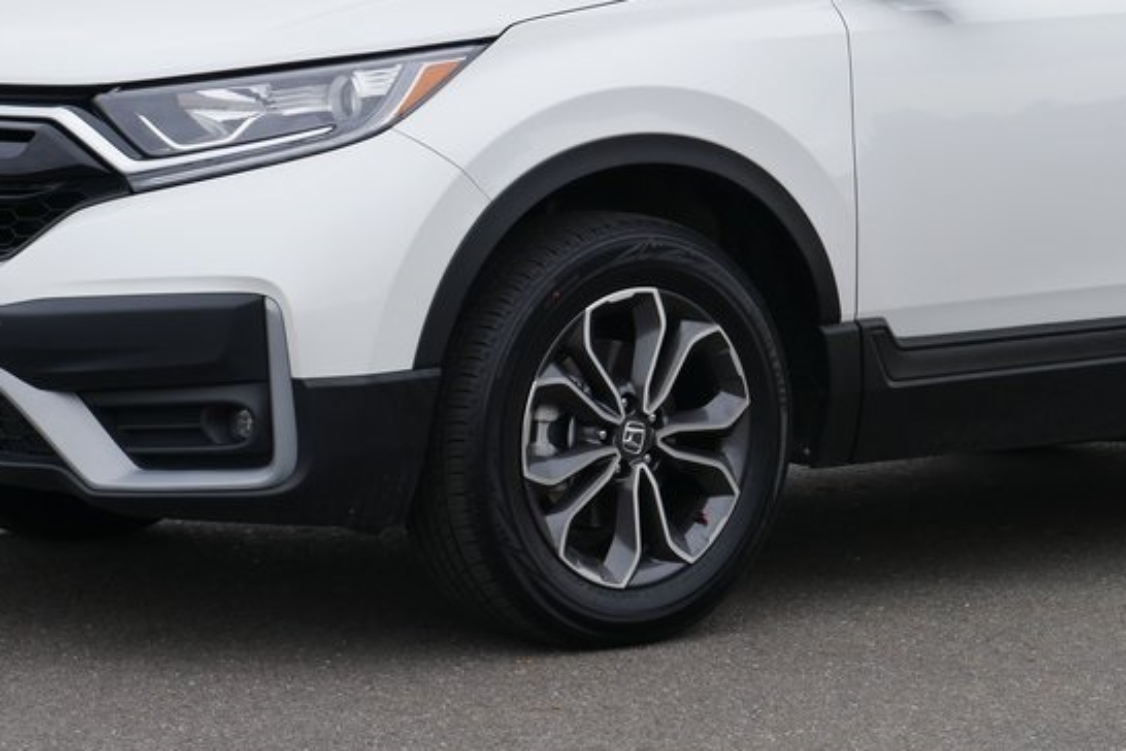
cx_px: 761
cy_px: 261
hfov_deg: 16.3
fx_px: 3909
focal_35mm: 125
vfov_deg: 11.0
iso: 200
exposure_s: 1/160
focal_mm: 32
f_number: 5.4
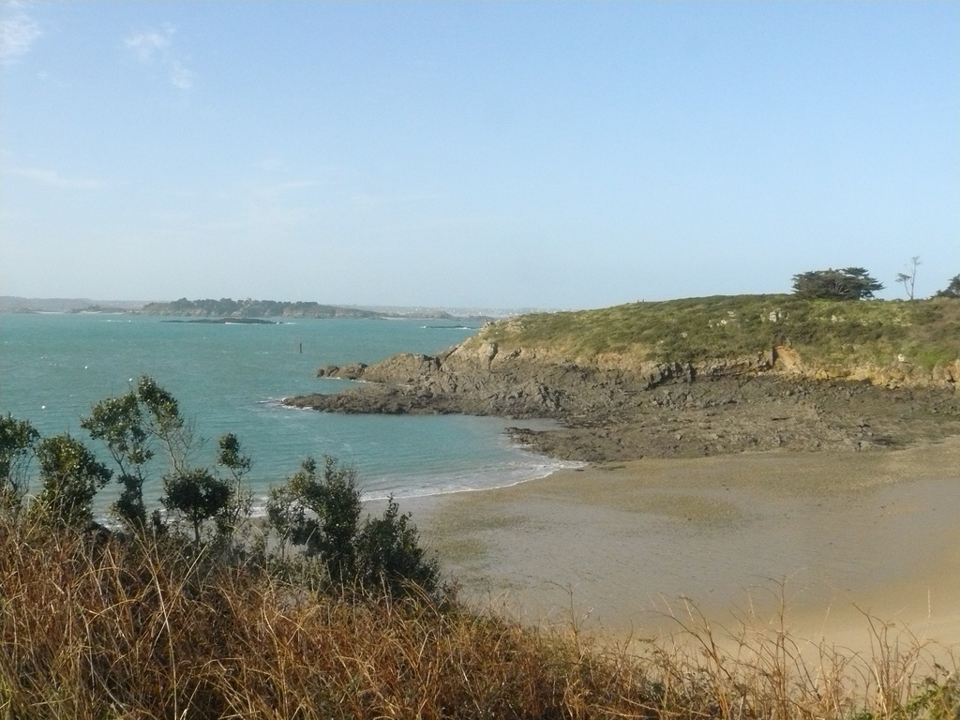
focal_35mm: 36
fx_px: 998
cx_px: 480
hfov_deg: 51.4
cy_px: 360
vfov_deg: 39.7
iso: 400
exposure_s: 1/500
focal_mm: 6
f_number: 8
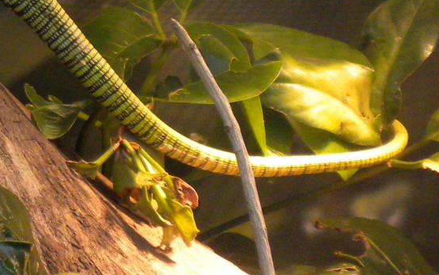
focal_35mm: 113
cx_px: -183
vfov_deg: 11.5
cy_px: 13
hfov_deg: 17.0
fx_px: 1352
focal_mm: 6.6
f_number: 3.5
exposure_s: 1/110
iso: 341
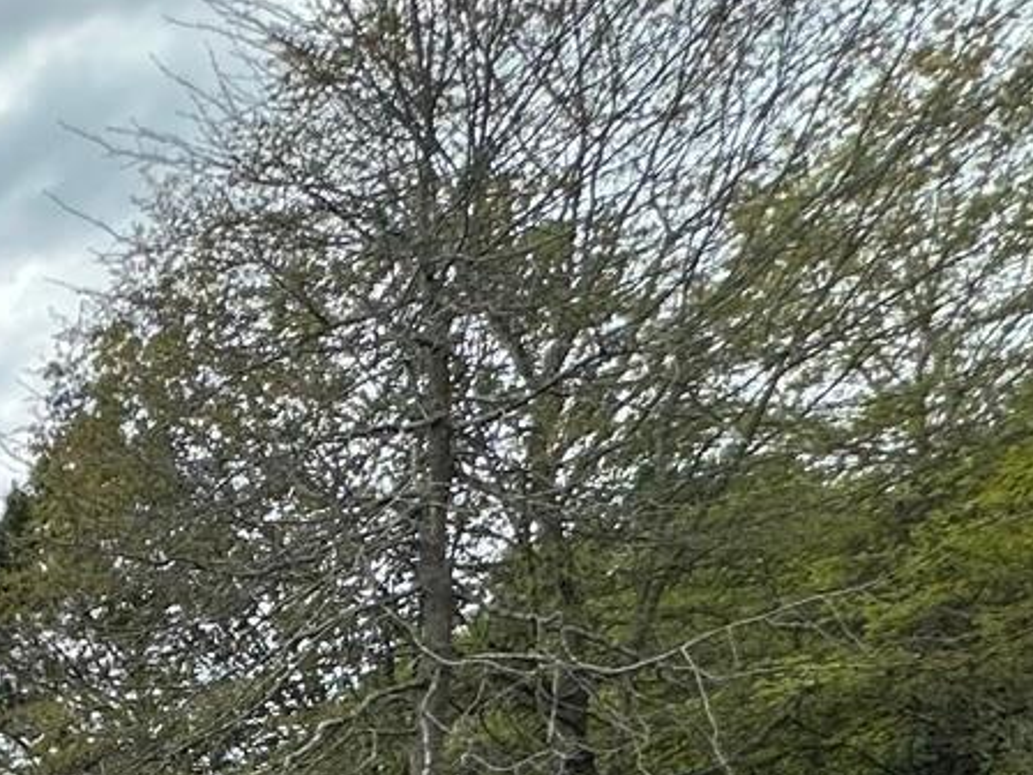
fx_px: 1880
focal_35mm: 63
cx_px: -839
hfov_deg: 20.8
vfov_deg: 18.1
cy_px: 1425
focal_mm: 2.22
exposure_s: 1/1147
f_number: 2.2
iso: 50
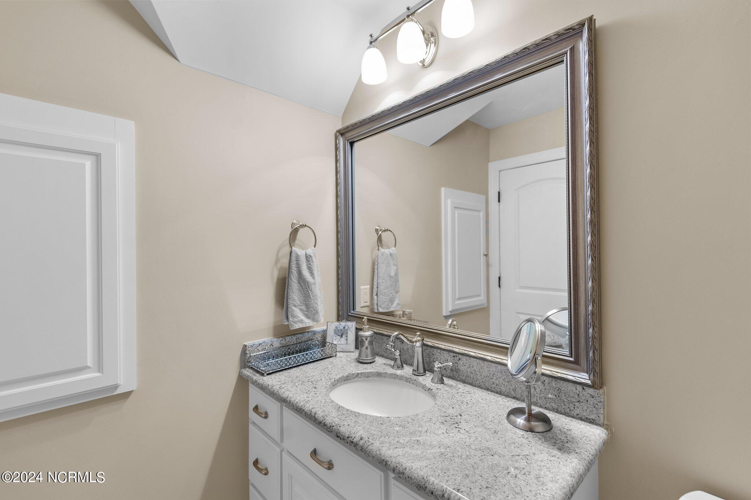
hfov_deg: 96.8
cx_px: 376
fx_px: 334
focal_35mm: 16
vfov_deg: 73.7
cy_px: 250
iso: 400
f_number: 4
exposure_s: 1/8
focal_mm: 16
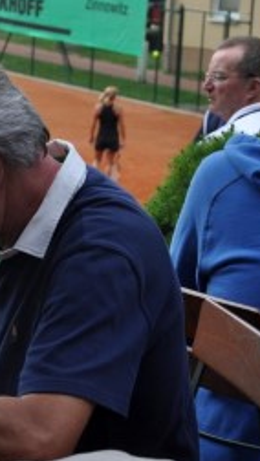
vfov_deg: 13.7
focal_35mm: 157
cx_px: -101
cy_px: 172
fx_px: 1922
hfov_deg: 7.6
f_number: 7.1
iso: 200
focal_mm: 42
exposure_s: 1/200
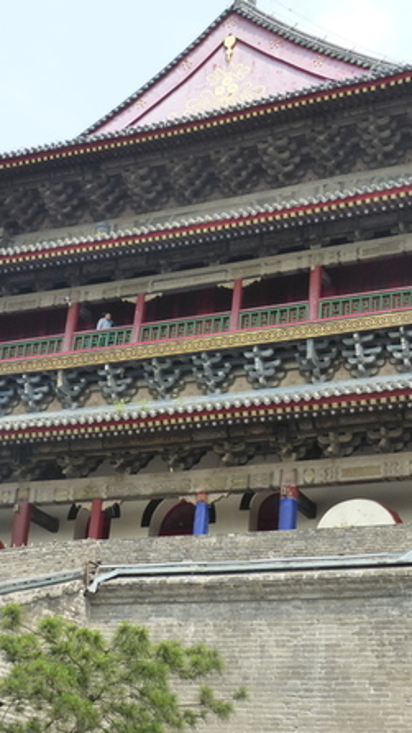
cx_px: 194
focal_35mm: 63
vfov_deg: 33.3
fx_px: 1223
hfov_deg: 19.1
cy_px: 368
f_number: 3.9
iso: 250
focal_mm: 7.4
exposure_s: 1/500
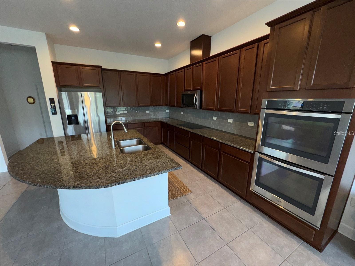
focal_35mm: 14
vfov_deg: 85.7
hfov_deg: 102.1
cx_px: 178
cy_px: 133
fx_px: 144
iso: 80
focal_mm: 2.22
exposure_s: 1/82
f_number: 2.2
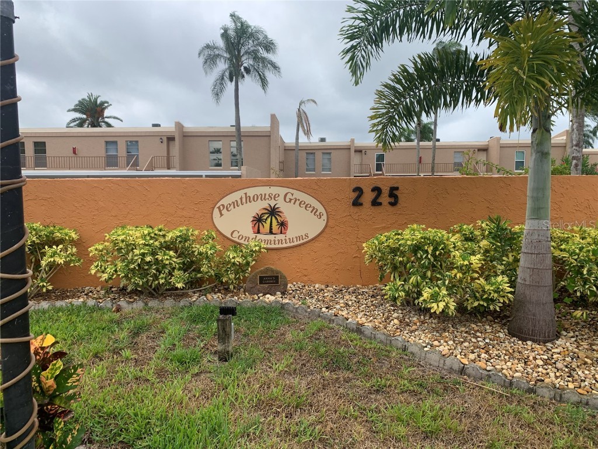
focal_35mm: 26
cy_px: 224
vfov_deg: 53.1
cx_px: 299
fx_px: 449
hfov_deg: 67.3
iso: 25
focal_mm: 4.25
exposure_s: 1/954
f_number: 1.8
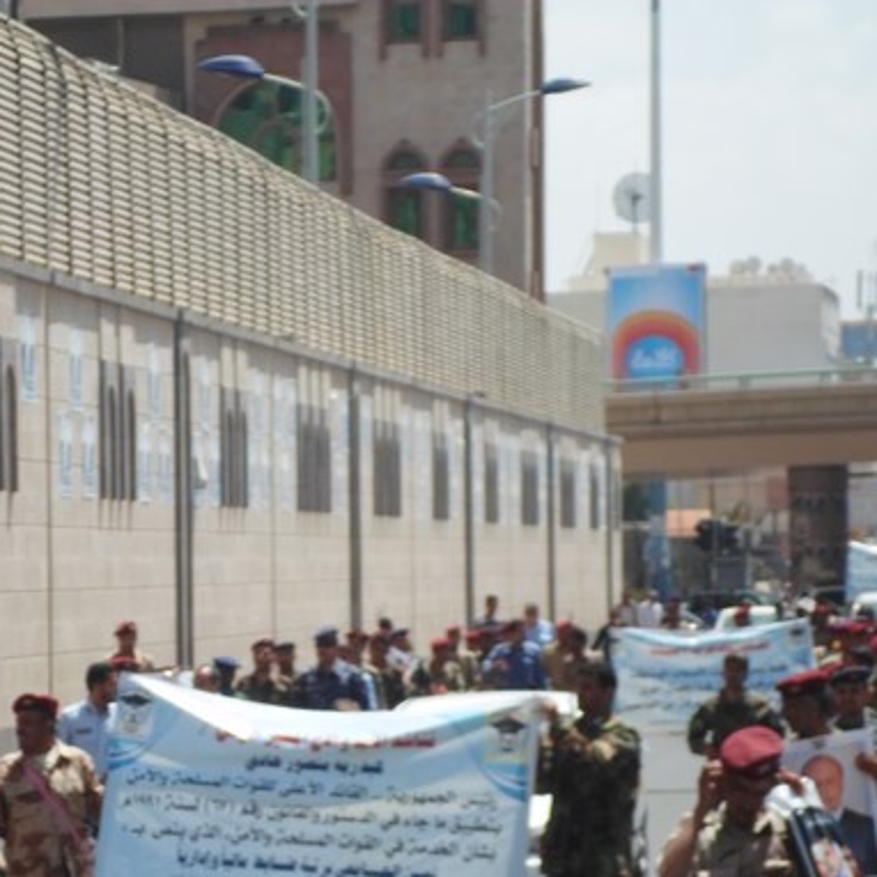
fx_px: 5303
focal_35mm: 185
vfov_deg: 9.5
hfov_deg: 9.4
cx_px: 264
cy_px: 546
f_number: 6.3
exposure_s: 1/250
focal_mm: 22.5
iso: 80
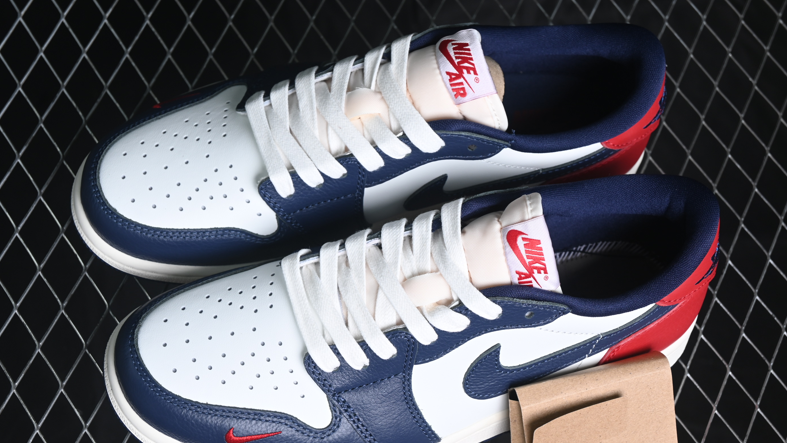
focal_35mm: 79
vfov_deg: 15.3
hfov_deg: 26.9
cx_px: 394
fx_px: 1648
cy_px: 251
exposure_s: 1/60
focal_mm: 50
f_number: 6.3
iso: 160
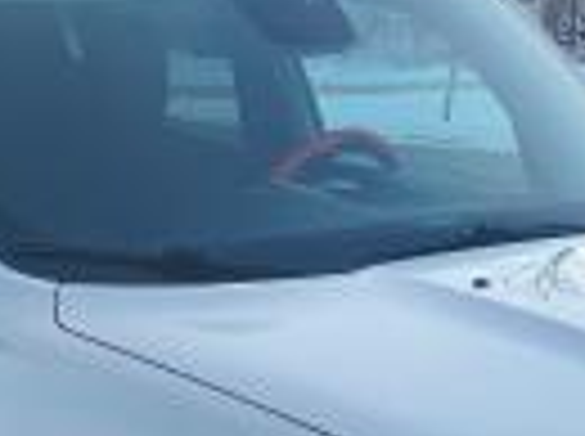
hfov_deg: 19.5
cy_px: 575
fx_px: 1704
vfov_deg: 14.0
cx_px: 324
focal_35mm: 101
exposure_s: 1/202
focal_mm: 5.4
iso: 40
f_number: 1.8
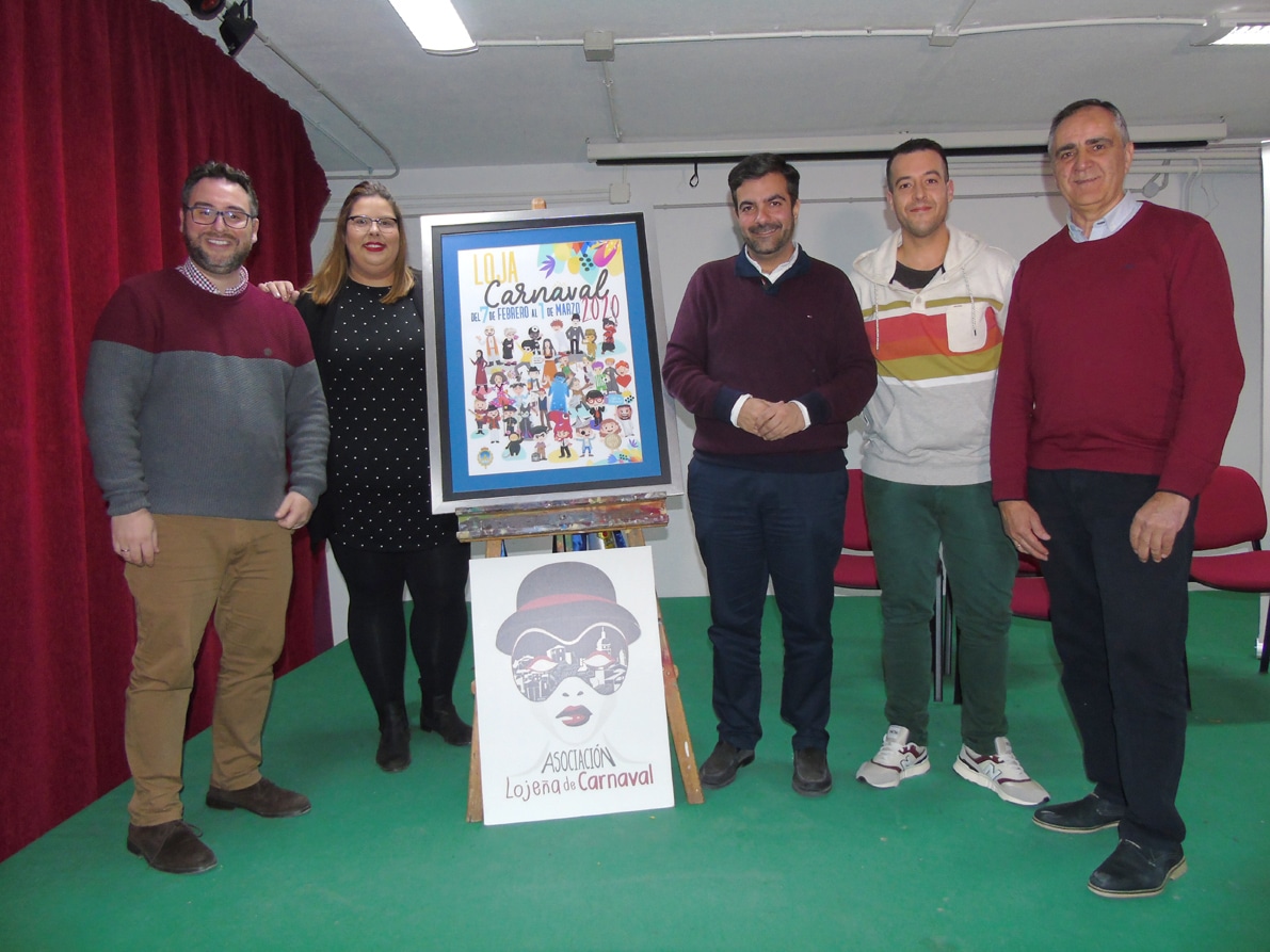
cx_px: 635
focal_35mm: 25
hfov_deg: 69.4
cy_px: 476
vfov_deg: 54.9
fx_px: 917
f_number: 3.4
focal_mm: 4.4
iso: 200
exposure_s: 1/30
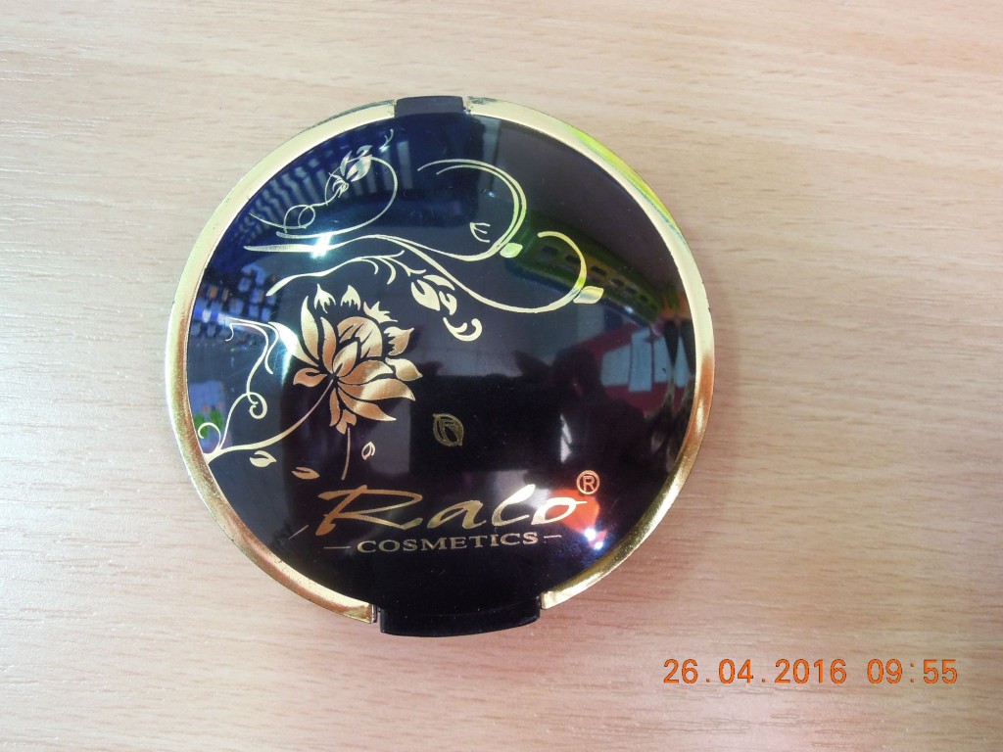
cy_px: 376
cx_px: 502
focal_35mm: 24
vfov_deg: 56.8
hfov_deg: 71.6
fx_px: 695
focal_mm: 4.3
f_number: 2.8
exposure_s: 1/13
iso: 400
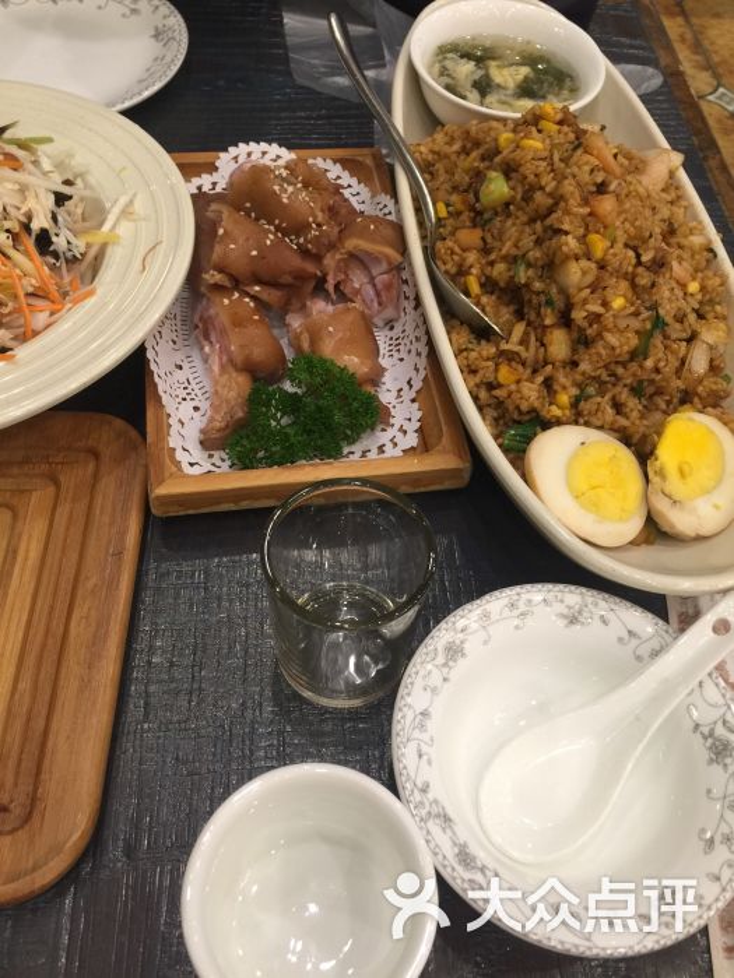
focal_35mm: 29
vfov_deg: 61.7
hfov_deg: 48.2
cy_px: 489
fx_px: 820
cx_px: 367
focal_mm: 4.15
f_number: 2.2
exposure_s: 1/17
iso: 64
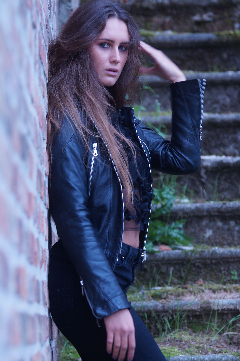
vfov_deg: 9.8
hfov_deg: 6.5
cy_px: 180
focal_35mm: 210
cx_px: 120
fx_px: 2102
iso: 200
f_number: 3.5
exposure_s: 1/40
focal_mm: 140
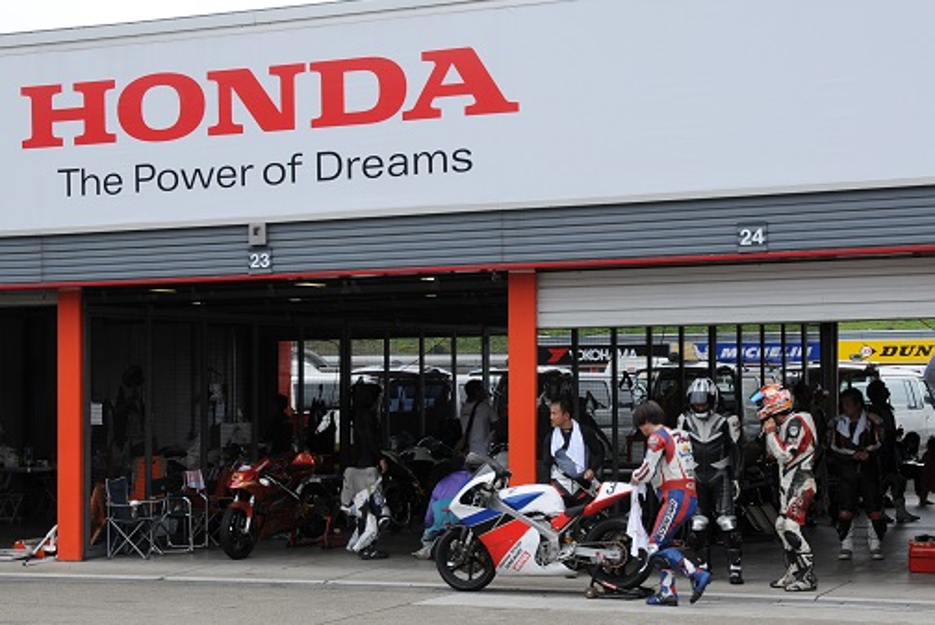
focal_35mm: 48
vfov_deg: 28.1
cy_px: 312
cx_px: 468
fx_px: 1248
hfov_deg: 41.1
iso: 200
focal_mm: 32
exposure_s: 1/320
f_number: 9
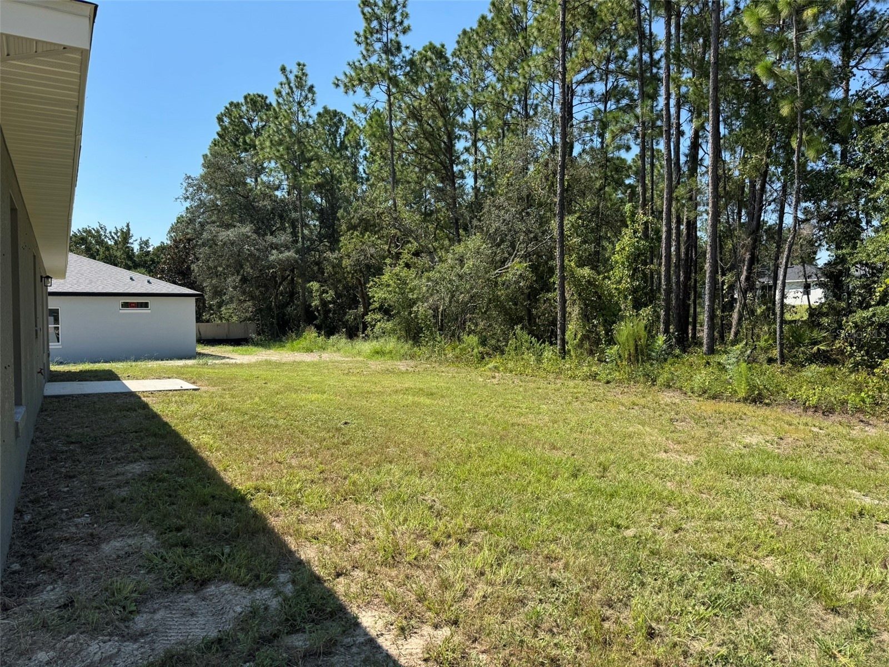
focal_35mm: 24
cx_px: 444
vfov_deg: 56.8
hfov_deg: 71.6
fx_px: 616
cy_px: 334
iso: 80
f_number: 1.78
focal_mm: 6.76
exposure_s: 1/2415
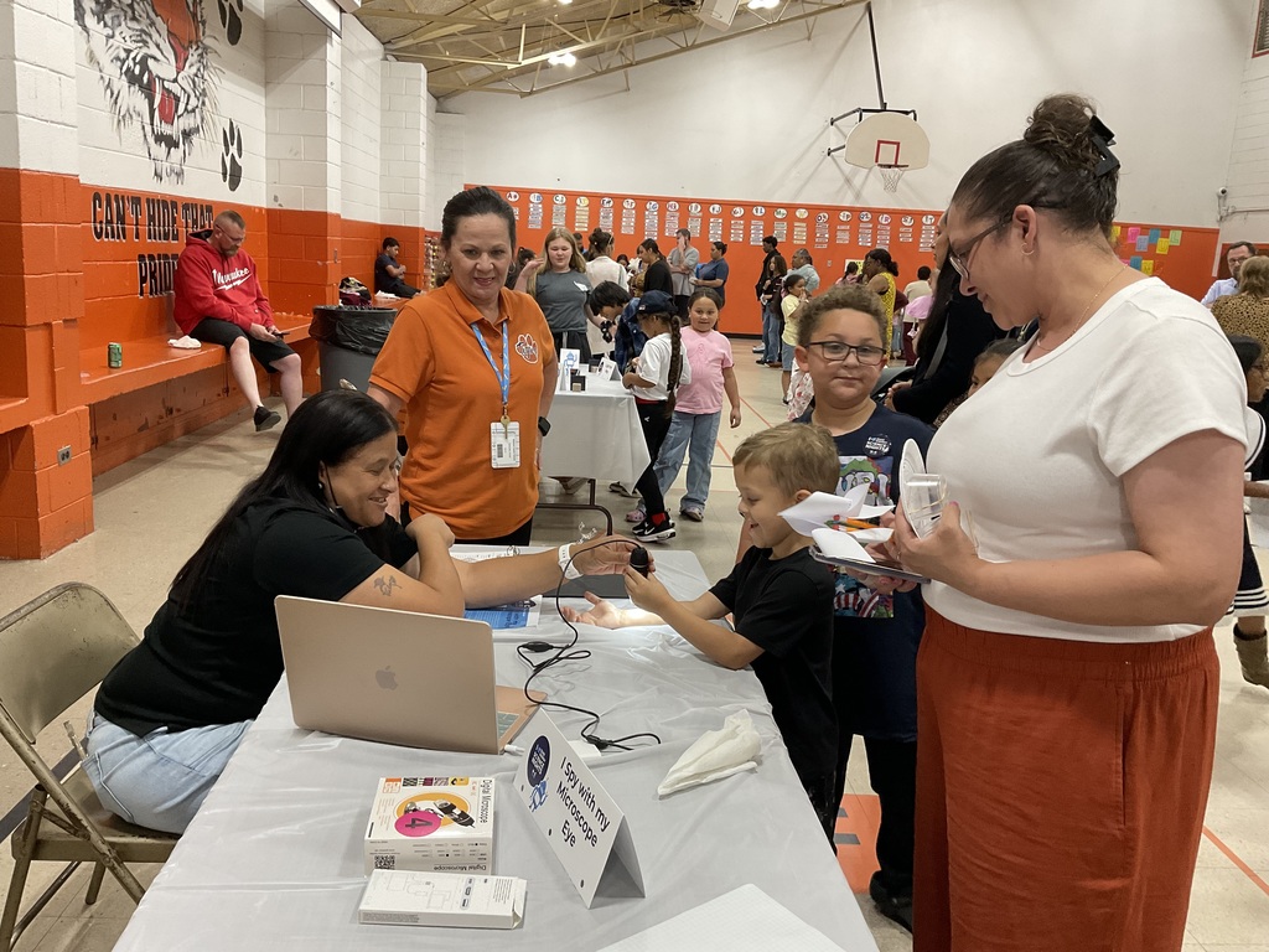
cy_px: 476
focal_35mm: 29
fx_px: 1063
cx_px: 634
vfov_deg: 48.2
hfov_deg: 61.7
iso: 100
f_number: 1.8
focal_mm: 3
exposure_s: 1/59
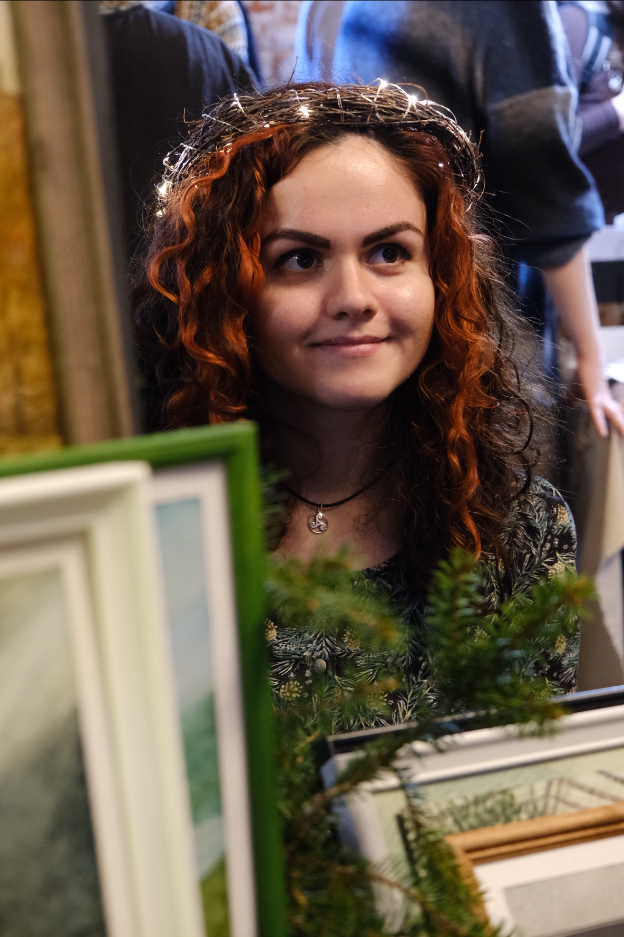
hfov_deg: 21.9
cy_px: 468
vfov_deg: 32.4
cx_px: 312
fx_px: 1612
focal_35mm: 62
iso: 2000
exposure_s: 1/15
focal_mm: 41.1
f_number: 4
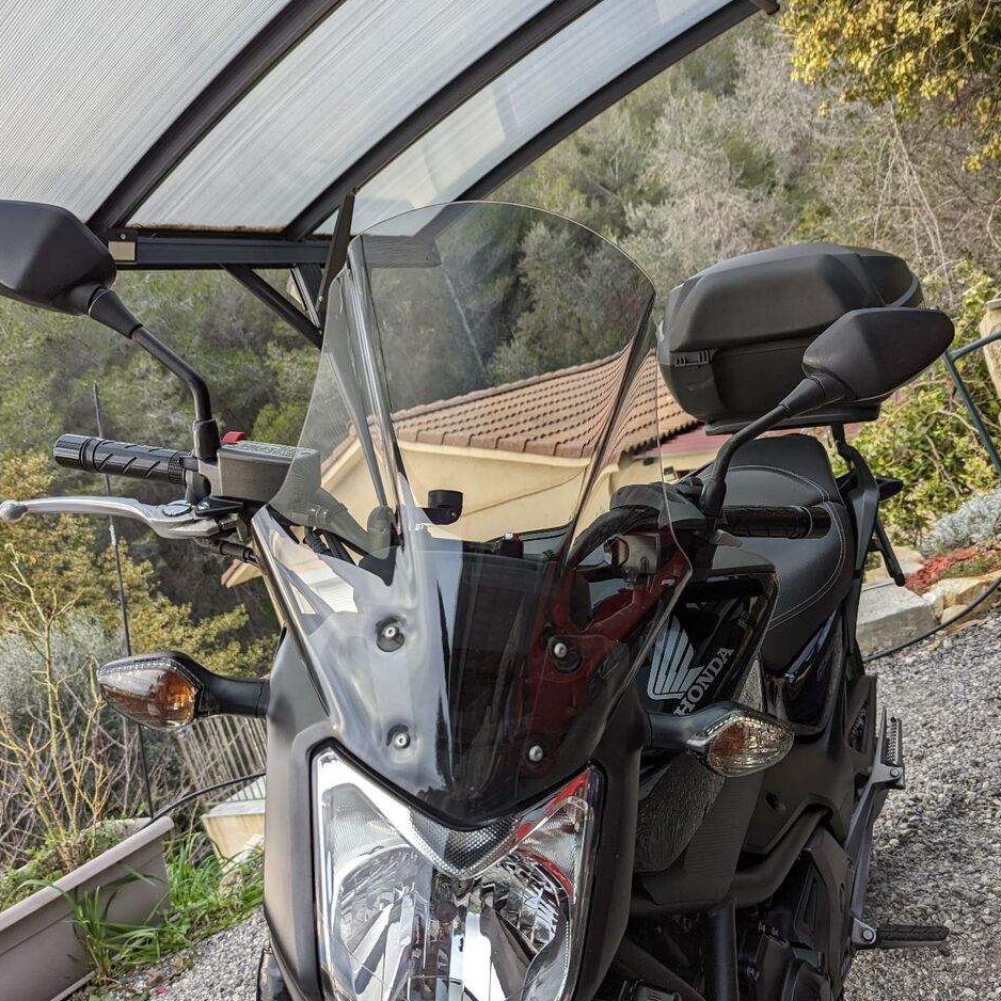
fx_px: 949
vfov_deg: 55.6
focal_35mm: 29
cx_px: 494
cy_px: 543
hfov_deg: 55.6
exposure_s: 1/160
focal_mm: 6.81
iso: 40
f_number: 1.85
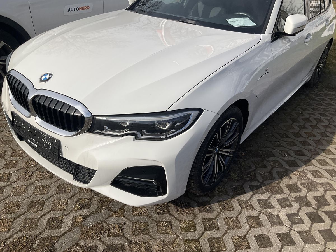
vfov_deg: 48.2
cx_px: 168
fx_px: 281
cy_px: 126
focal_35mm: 29
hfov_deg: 61.7
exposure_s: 1/2667
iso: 25
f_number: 1.8
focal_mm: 3
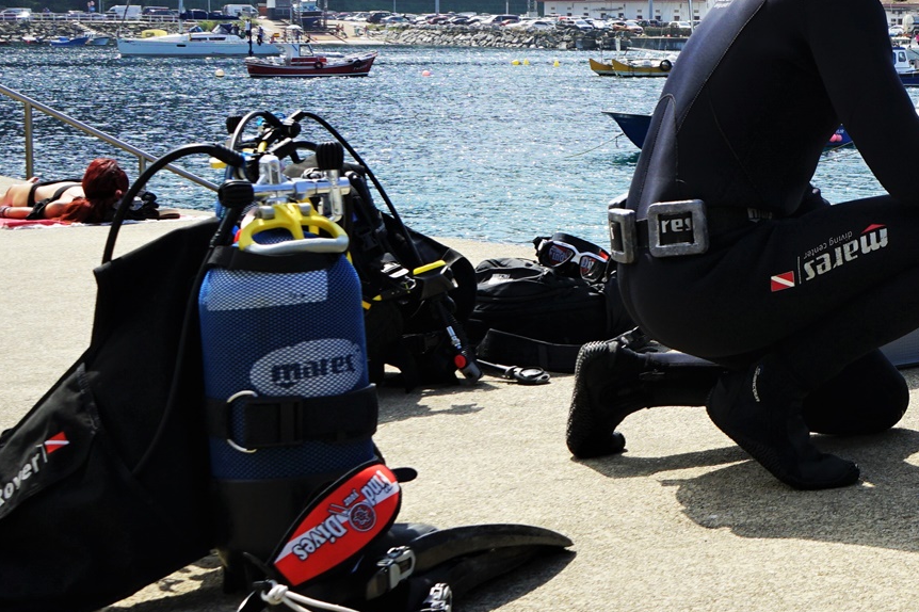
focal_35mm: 65
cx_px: 908
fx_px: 1659
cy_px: 58
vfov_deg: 20.5
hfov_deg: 29.1
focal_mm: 28
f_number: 11
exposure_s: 1/160
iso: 100
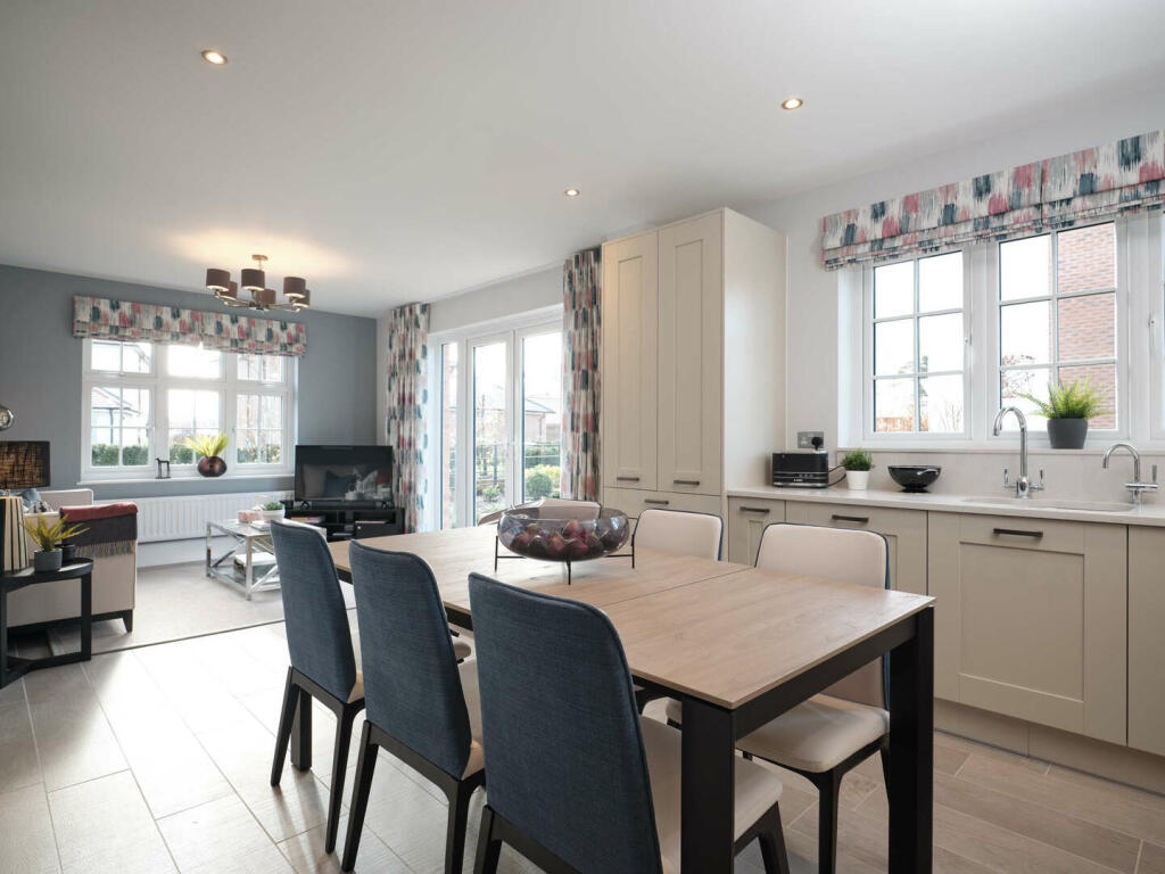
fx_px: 606
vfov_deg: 71.6
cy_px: 437
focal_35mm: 18
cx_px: 582
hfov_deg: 87.8
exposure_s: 1/8
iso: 200
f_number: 9
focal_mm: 23
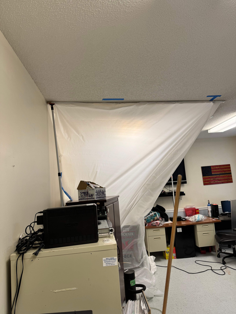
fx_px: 218
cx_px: 118
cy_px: 157
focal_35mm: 24
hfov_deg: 56.8
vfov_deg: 71.6
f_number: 1.78
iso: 100
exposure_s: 1/120
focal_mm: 6.76
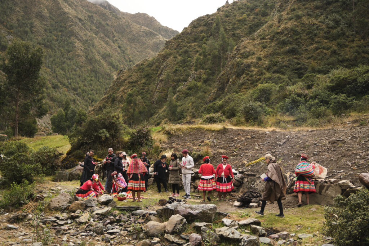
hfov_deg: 54.4
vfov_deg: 37.9
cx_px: 184
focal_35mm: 35
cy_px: 123
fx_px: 359
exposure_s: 1/1000
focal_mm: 23.4
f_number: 2.8
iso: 160
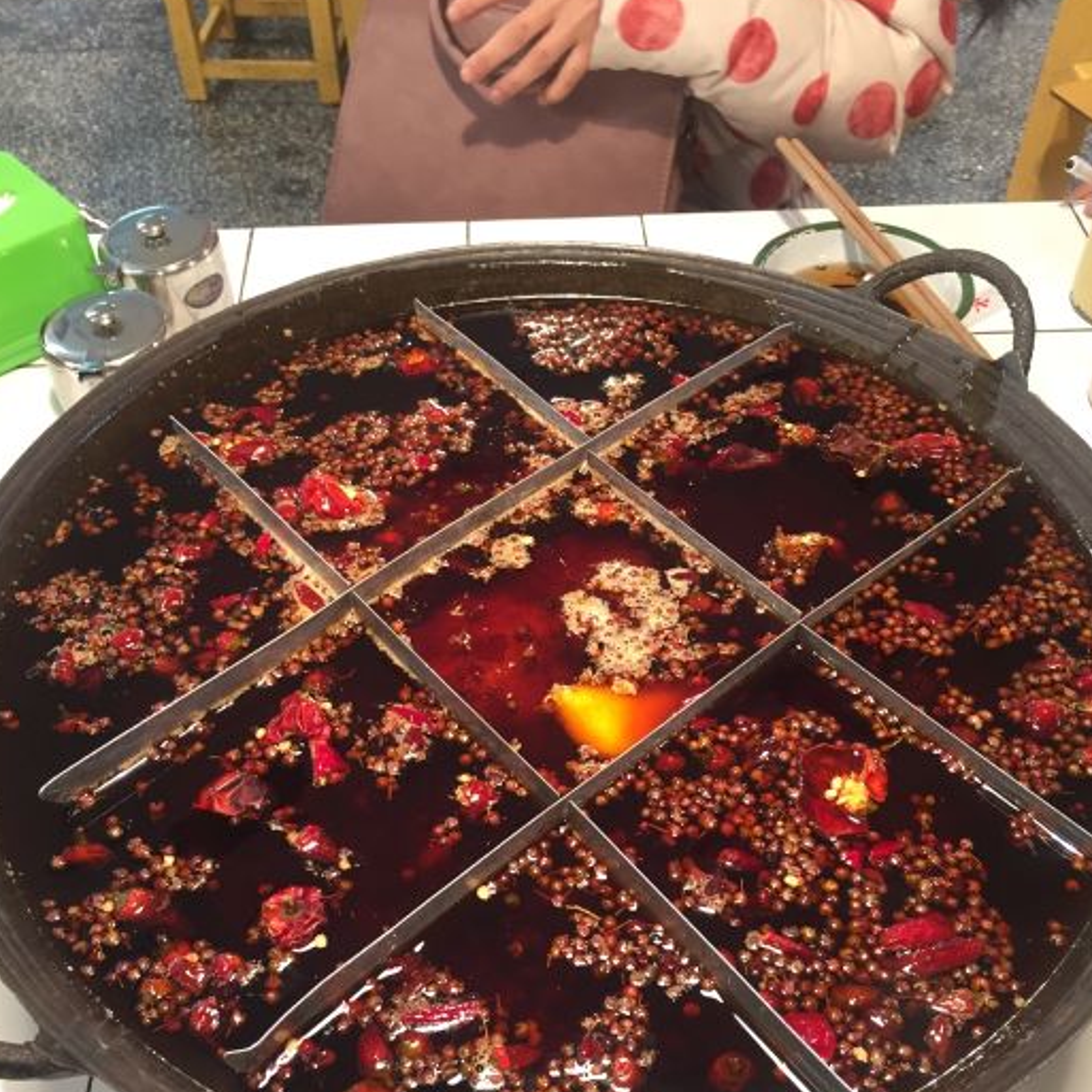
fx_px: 1249
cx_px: 544
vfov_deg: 46.6
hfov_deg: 47.2
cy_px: 713
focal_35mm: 35
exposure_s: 1/33
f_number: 2.2
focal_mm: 4.15
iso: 160
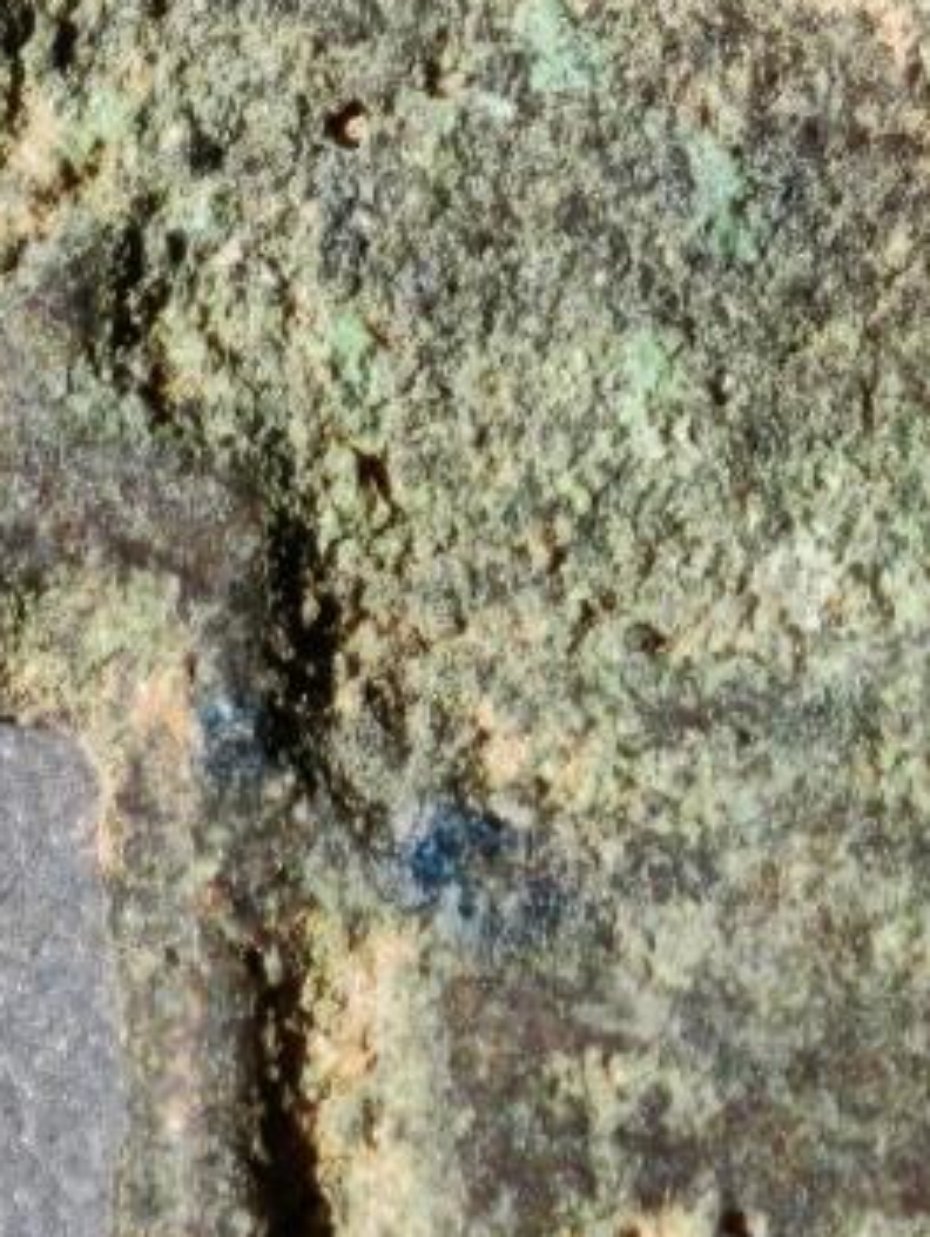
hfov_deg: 2.5
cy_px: 835
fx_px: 20882
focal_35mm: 584
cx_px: -345
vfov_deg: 3.4
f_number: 2
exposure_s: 1/100
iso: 400
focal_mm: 9
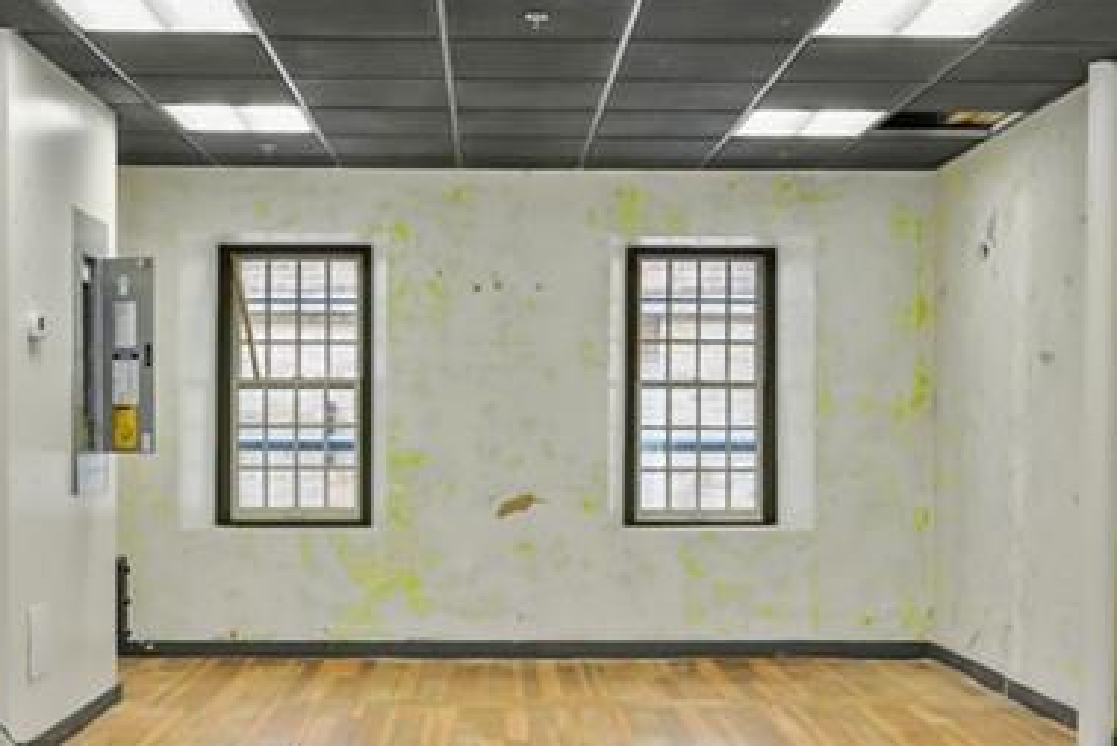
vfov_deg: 25.0
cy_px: 451
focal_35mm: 54
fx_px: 1676
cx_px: 536
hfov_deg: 36.9
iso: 500
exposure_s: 1/8
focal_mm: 20
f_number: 8
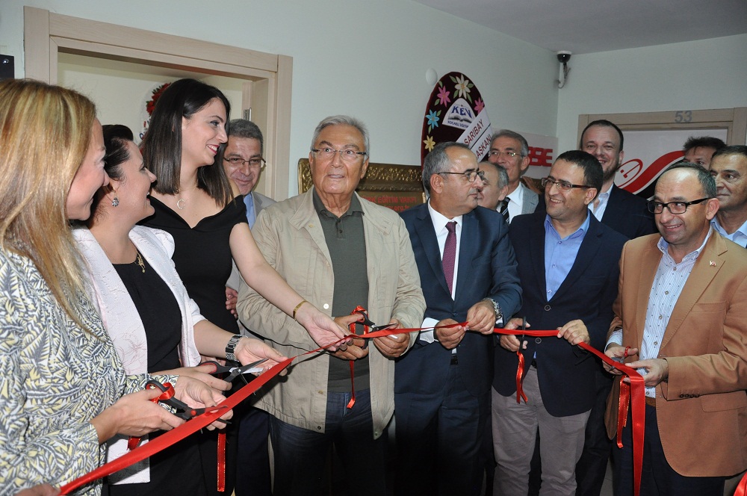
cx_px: 374
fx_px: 560
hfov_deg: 67.4
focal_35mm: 27
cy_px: 248
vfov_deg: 47.8
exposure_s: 1/60
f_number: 4.5
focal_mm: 18
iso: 1000
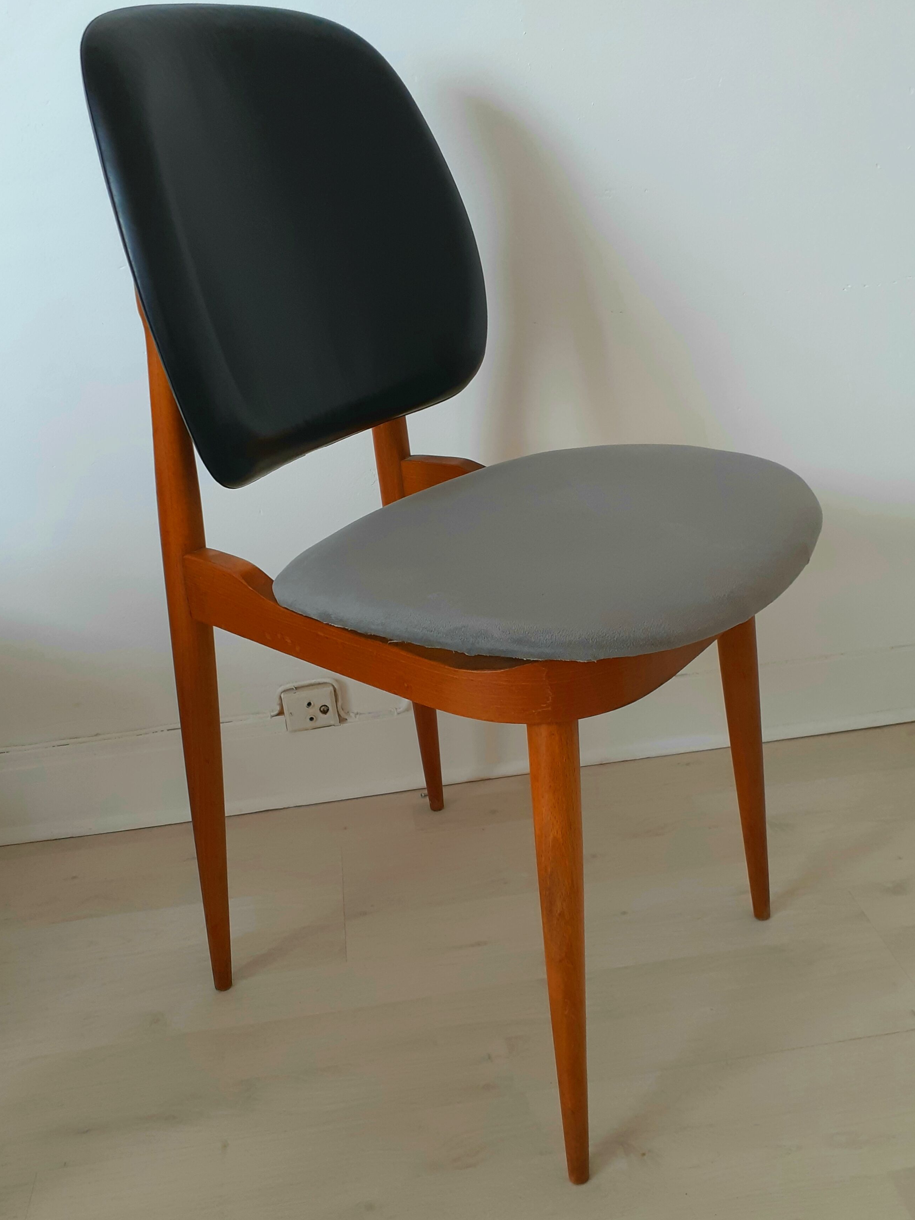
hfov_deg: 49.7
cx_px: 456
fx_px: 987
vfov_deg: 63.4
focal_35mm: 28
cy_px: 603
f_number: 1.9
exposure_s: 1/100
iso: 80
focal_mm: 3.6
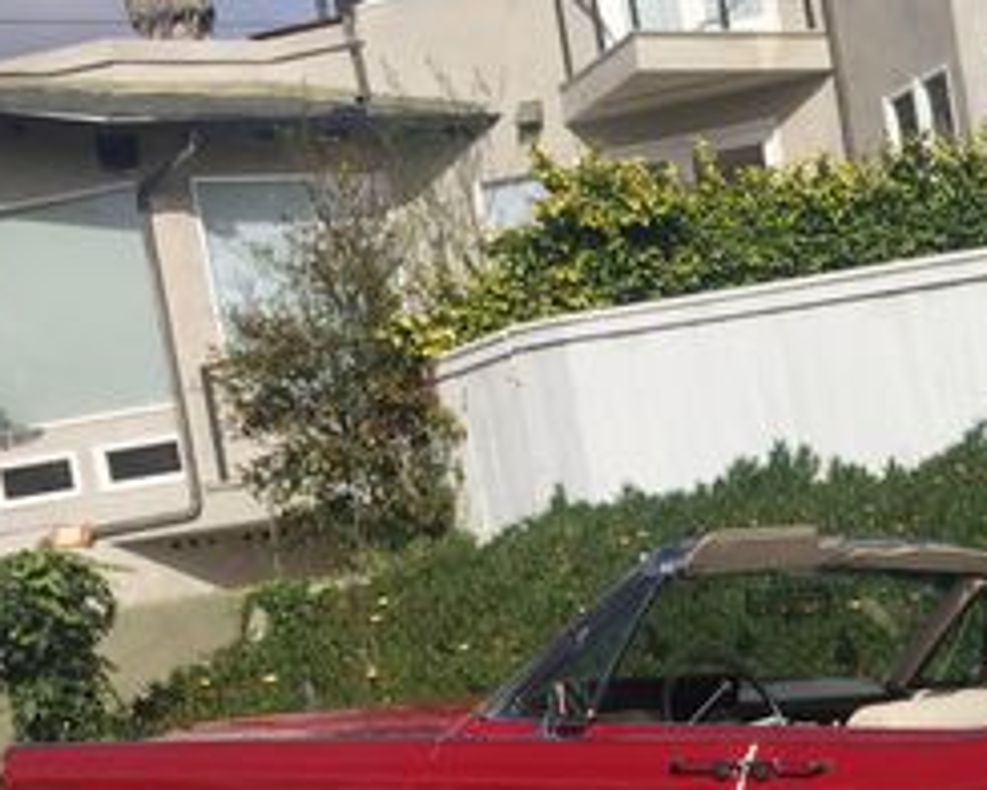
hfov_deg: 23.5
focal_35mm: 74
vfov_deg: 20.2
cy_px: 742
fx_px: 2162
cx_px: 1176
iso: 32
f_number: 2.2
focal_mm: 4.15
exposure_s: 1/4950
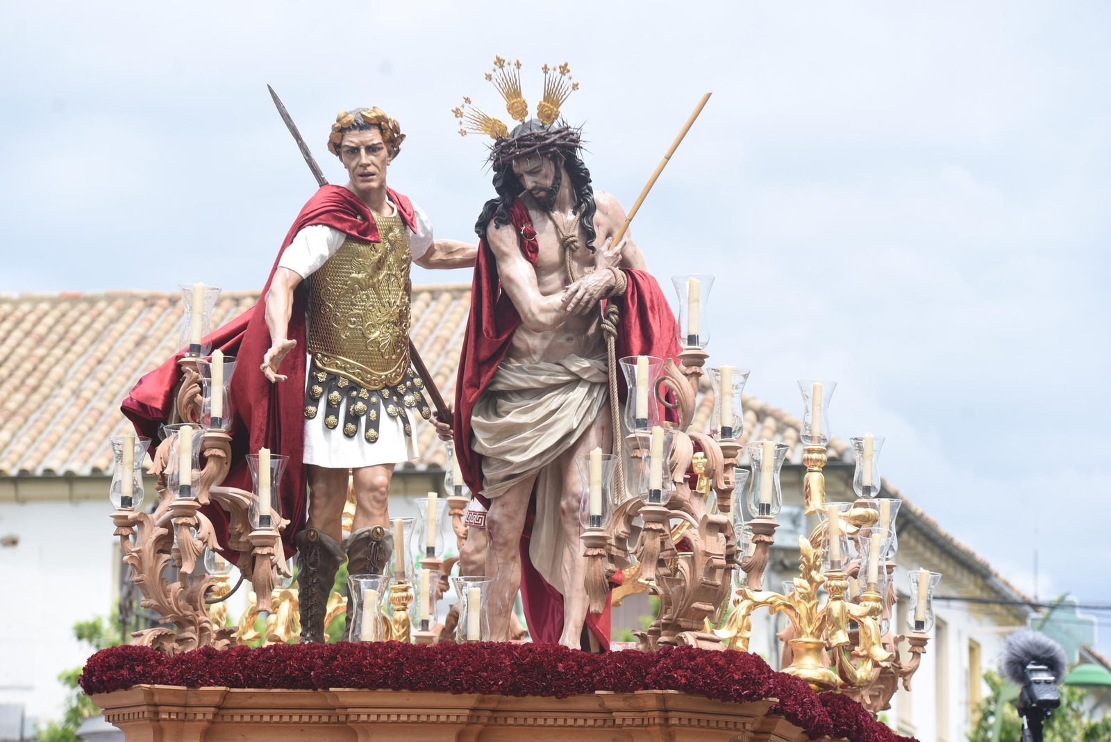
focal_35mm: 140
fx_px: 4322
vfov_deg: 9.8
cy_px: 371
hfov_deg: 14.6
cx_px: 556
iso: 100
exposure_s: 1/200
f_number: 5
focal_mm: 140
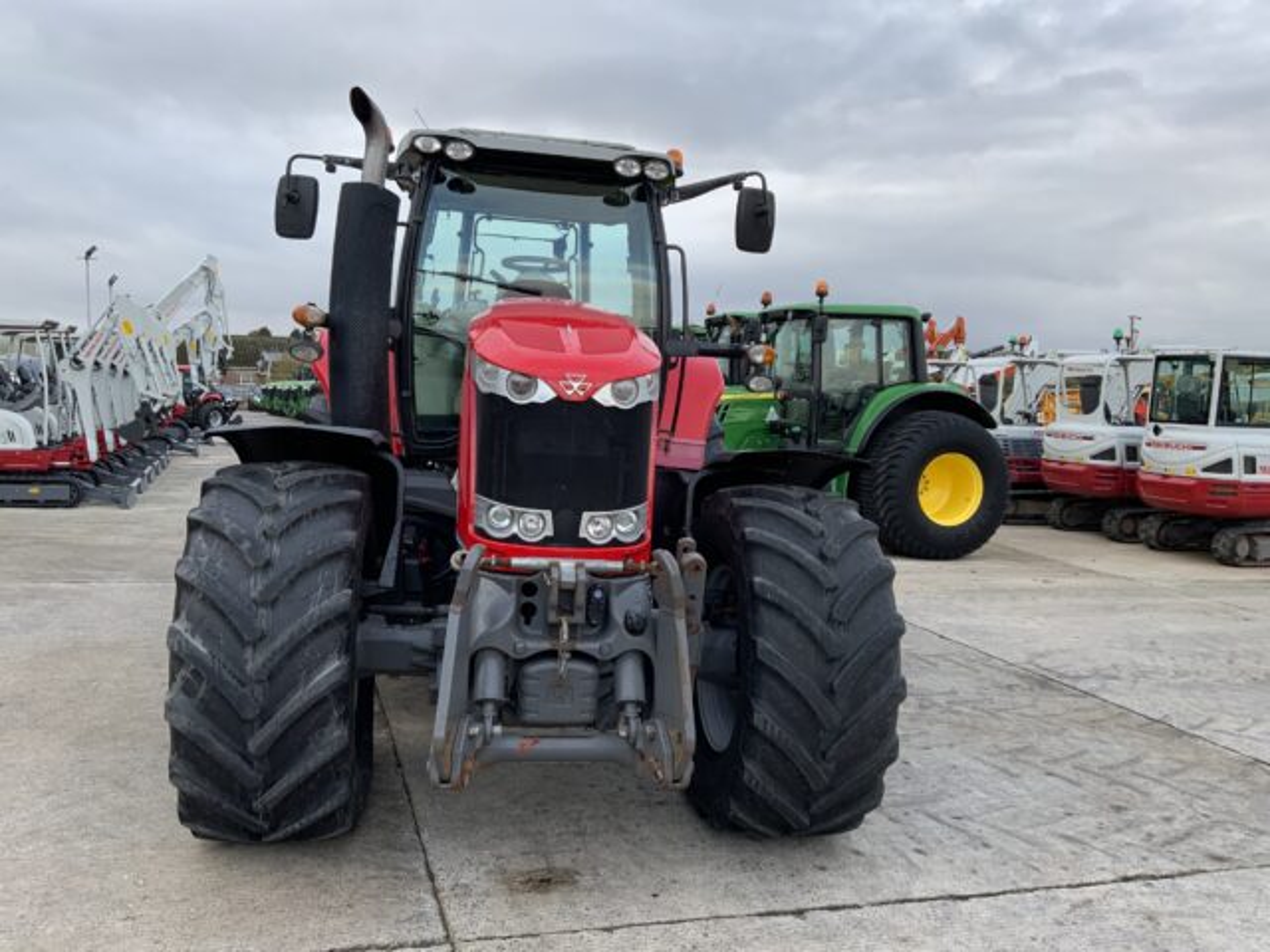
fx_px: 1064
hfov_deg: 61.7
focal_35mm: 29
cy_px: 476
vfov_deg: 48.2
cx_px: 635
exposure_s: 1/122
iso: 20
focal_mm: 3
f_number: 1.8
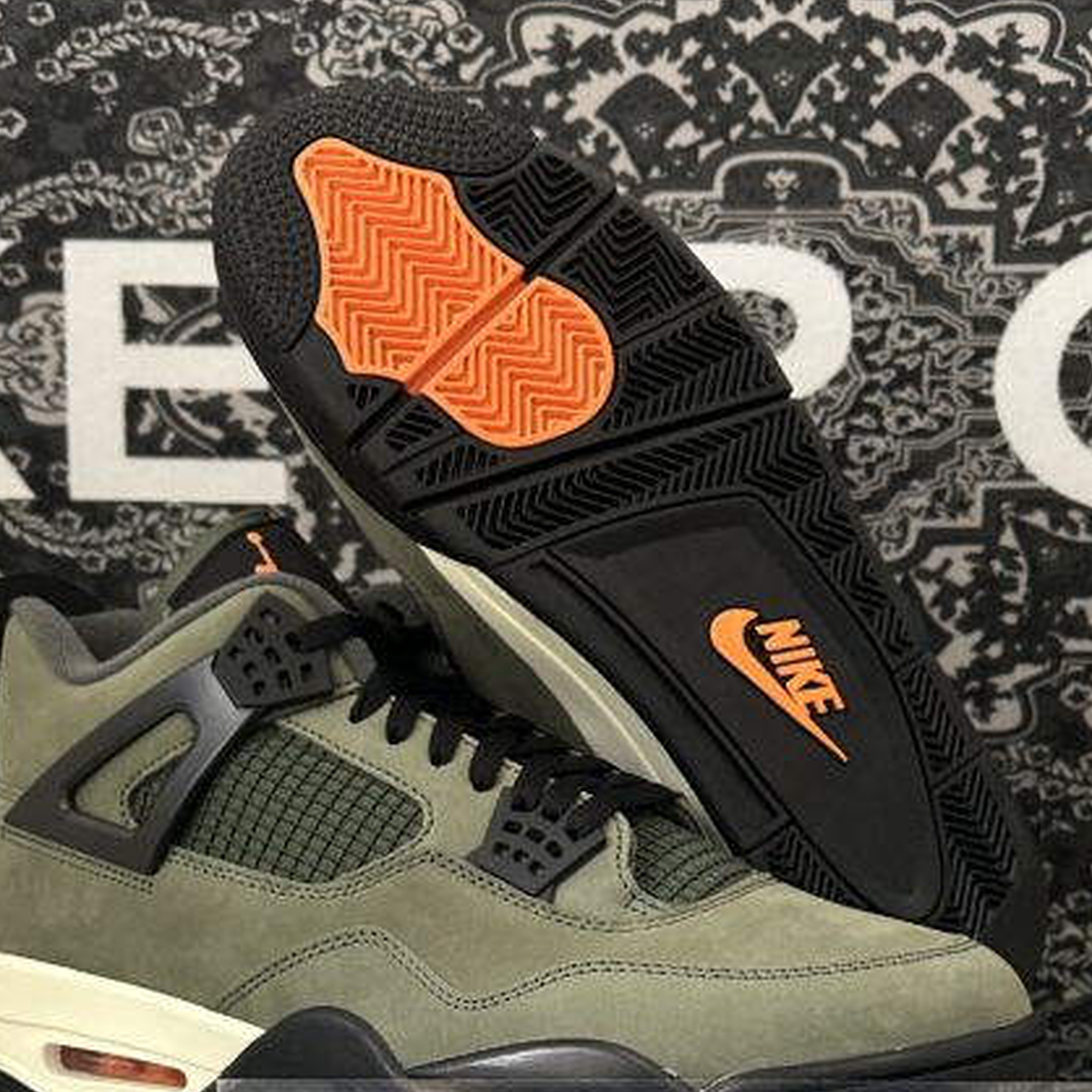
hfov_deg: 32.8
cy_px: 1011
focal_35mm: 52
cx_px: 575
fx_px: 1856
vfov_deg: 31.1
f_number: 1.78
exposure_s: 1/50
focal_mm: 6.86
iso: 320
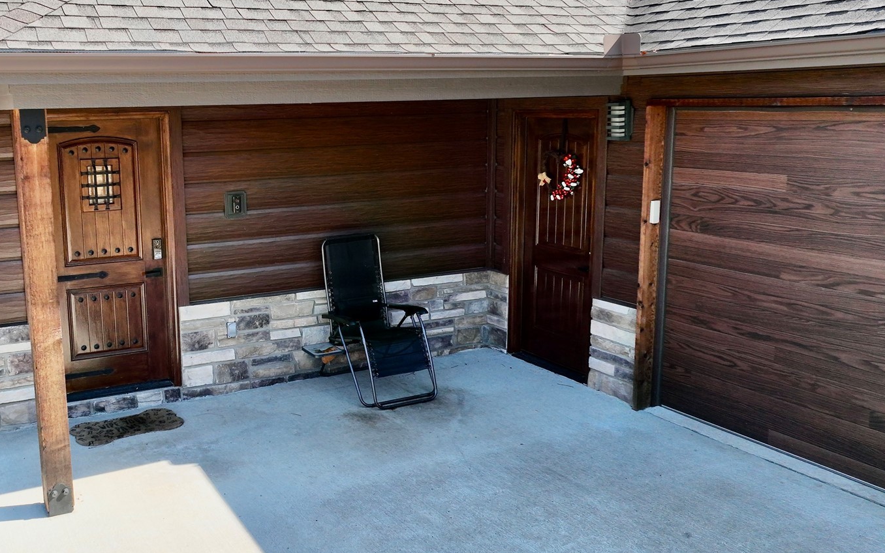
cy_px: 256
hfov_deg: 53.0
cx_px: 298
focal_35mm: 36
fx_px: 868
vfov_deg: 35.3
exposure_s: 1/1600
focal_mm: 12.29
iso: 420
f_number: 2.8
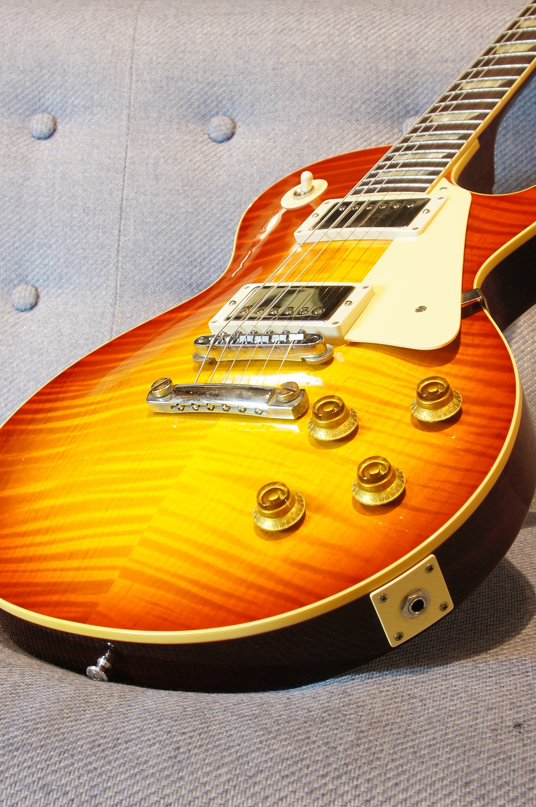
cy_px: 427
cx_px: 278
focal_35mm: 58
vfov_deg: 34.5
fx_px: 1299
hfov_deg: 23.3
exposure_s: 1/2
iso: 100
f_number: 9
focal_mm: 30
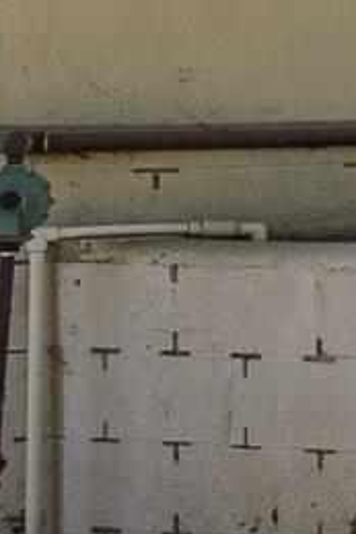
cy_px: 72
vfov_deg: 13.2
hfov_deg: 5.6
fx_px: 2287
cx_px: 1961
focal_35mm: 154
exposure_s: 1/160
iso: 500
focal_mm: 16
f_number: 8
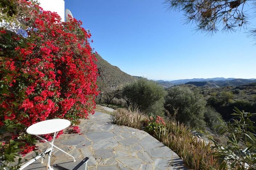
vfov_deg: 77.2
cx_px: 128
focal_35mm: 15
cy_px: 85
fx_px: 107
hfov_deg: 100.5
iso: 100
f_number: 7.1
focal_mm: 10
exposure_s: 1/200
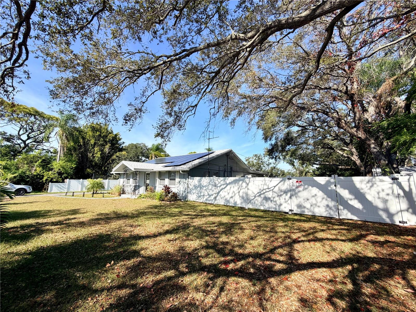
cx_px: 208
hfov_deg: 102.1
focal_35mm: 14
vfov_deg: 85.7
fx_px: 168
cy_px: 156
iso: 32
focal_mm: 2.22
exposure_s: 1/770
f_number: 2.2
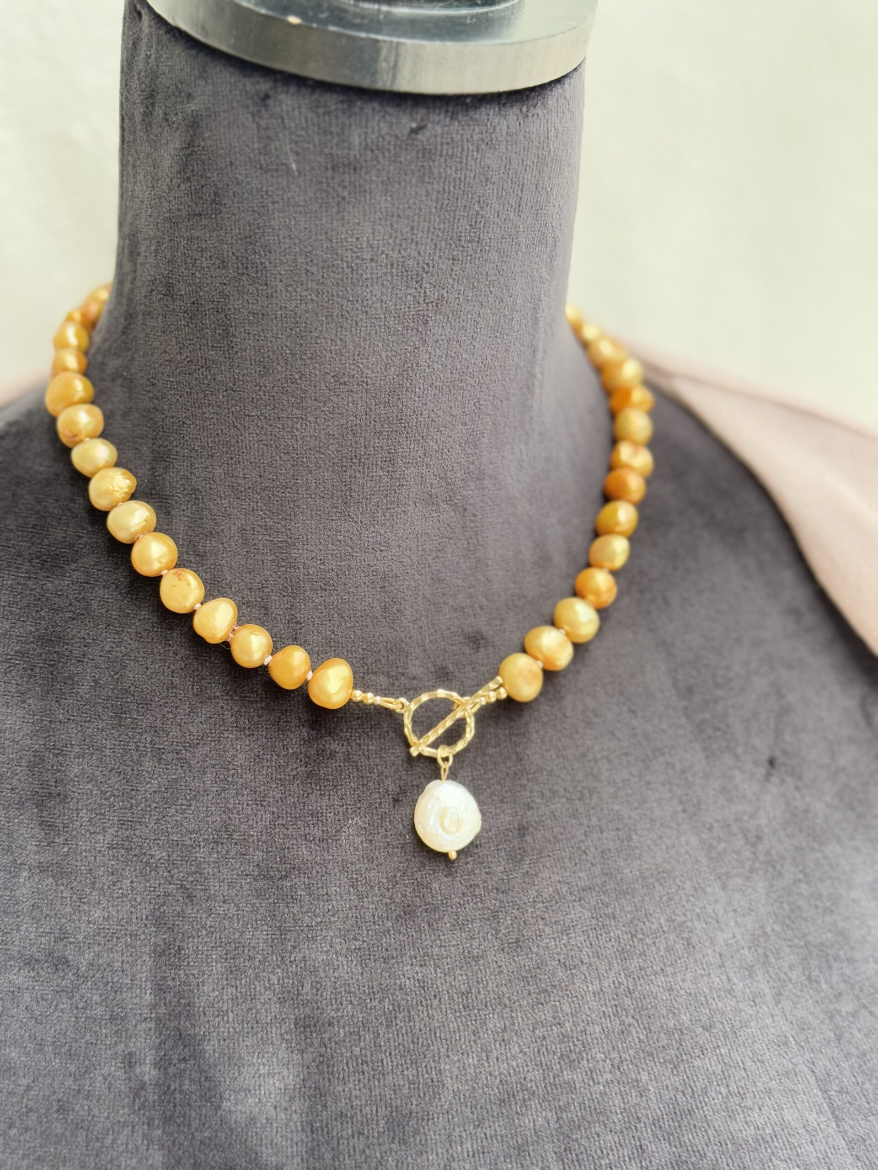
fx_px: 1623
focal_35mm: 48
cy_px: 585
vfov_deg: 39.7
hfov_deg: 30.3
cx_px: 439
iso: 100
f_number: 1.78
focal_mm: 6.76
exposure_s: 1/242
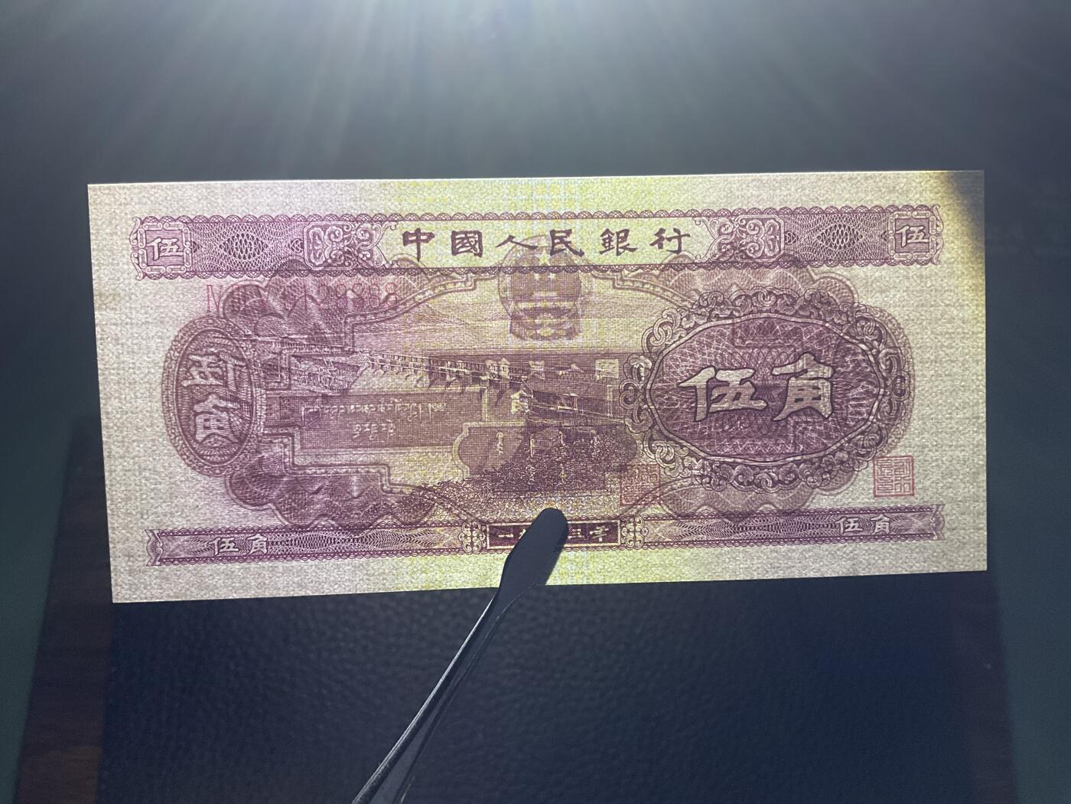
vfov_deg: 48.2
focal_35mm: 29
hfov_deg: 61.7
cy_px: 402
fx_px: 897
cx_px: 536
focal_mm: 3
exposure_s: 1/63
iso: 64
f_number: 1.8
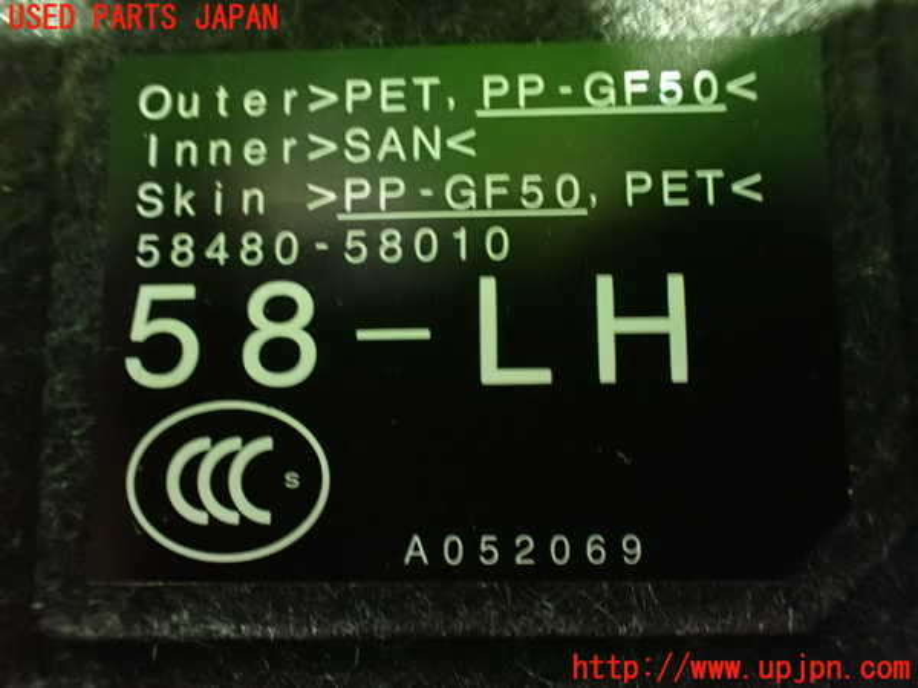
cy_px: 344
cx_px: 459
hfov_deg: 60.0
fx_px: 796
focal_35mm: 30
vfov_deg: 46.8
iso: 1600
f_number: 2.3
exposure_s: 1/8
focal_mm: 5.4
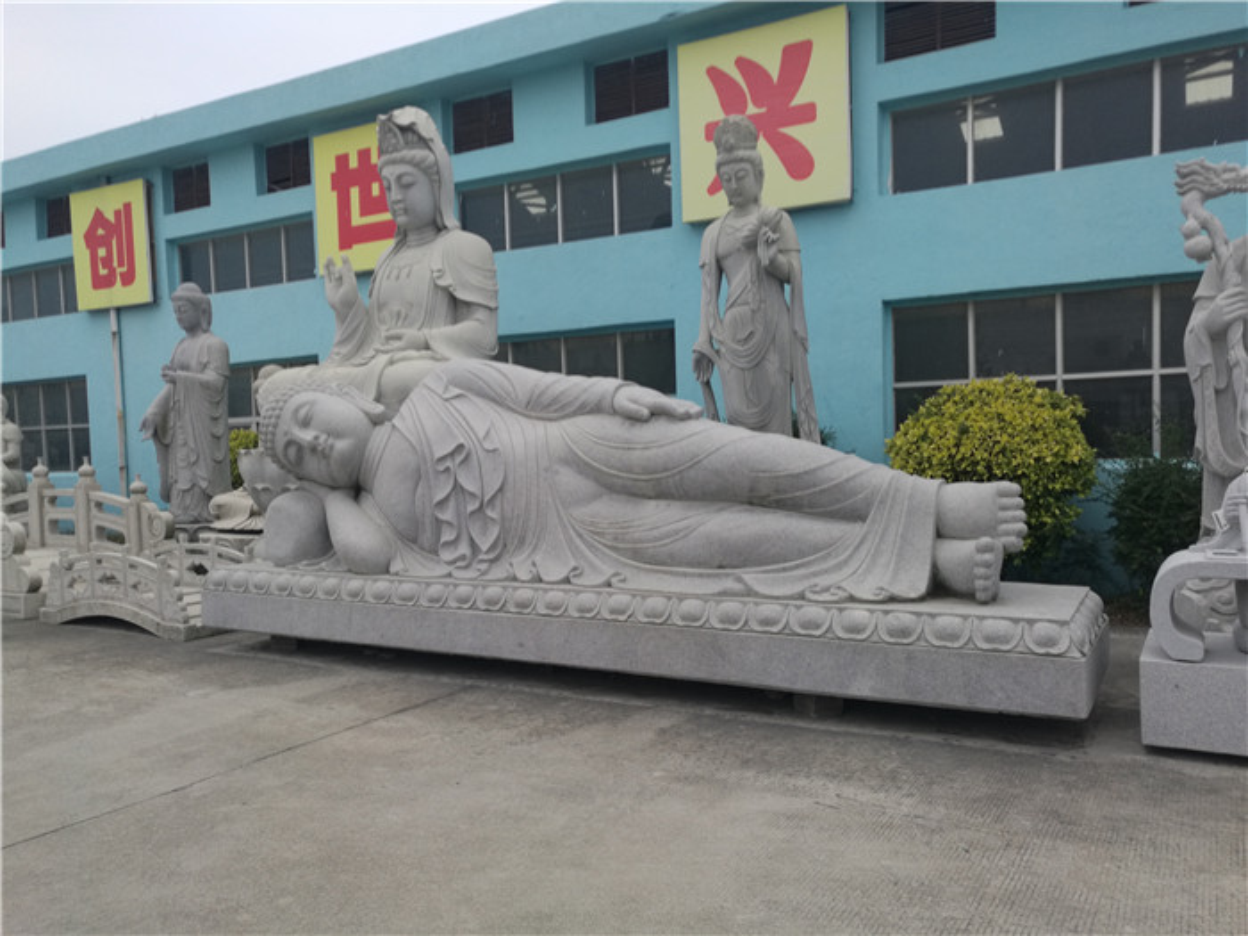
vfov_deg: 51.4
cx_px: 624
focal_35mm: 27
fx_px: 973
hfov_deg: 65.3
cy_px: 468
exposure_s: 1/114
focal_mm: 4.04
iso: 50
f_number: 2
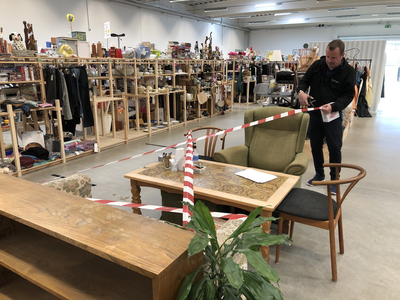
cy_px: 150
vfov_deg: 49.7
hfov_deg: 63.4
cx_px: 200
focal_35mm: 28
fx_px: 324
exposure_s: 1/30
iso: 32
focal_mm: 4
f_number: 1.8
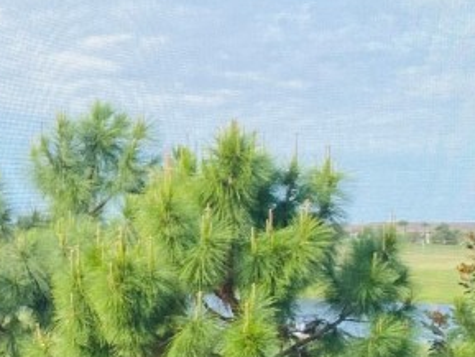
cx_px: -209
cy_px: 192
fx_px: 1263
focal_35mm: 92
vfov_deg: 16.1
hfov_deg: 19.0
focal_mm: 4.25
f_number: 1.8
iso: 32
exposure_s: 1/1170
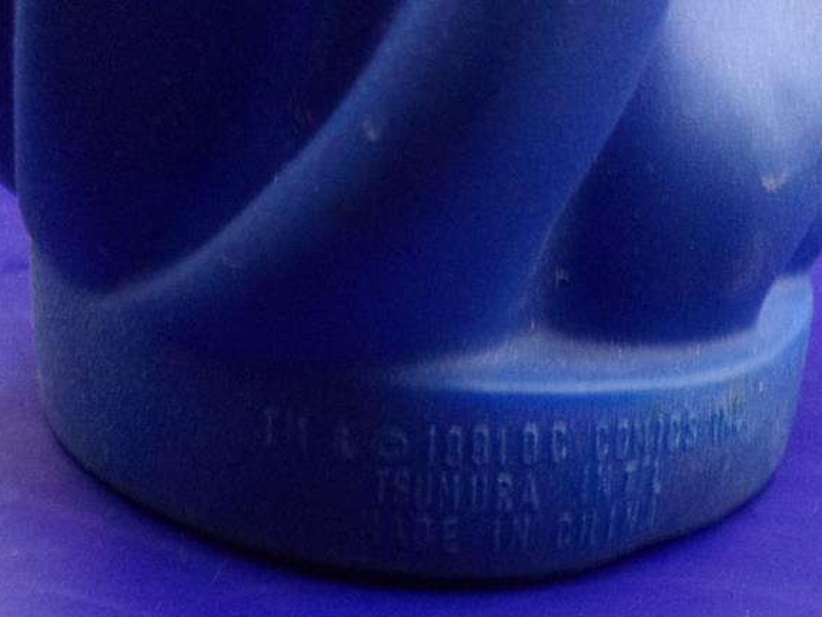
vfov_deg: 30.1
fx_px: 1140
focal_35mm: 48
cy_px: 388
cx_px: 484
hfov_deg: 39.5
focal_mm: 4.9
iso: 415
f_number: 3
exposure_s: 1/17
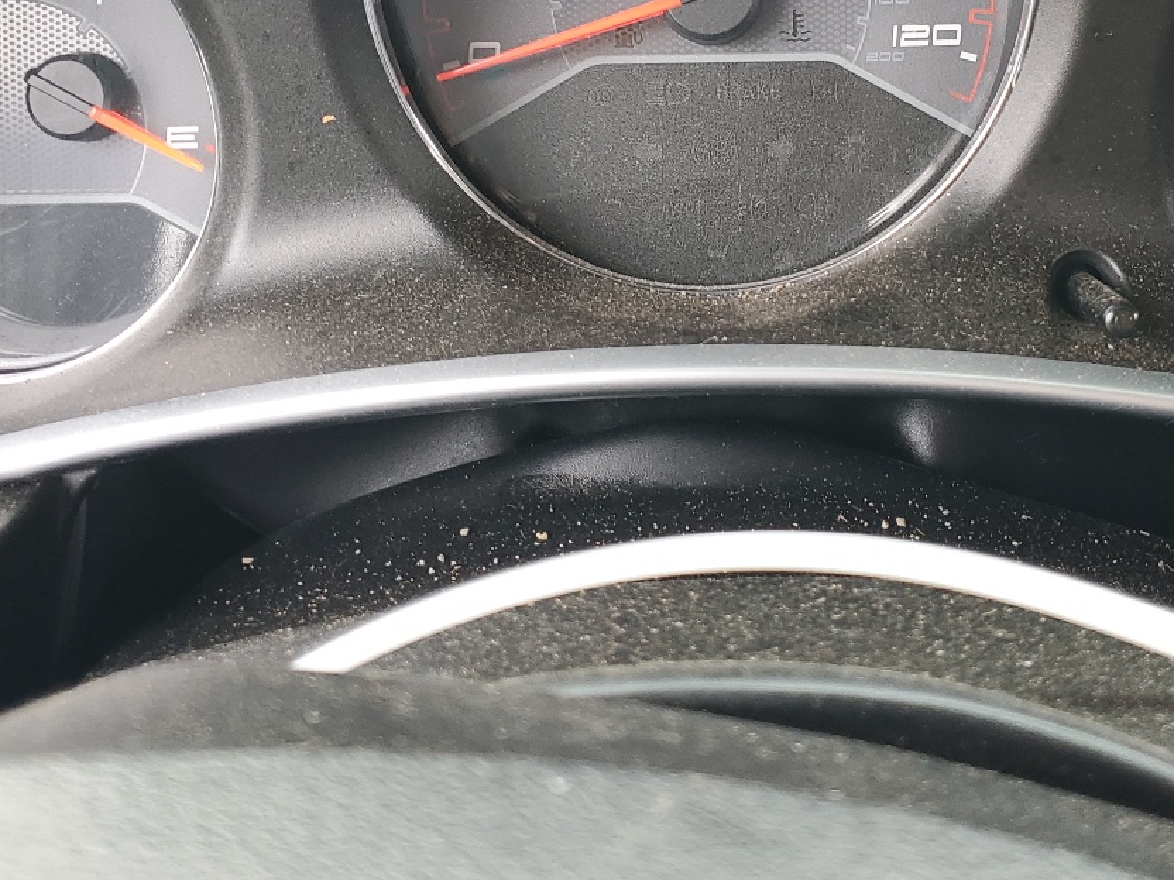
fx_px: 1696
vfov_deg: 28.6
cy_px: 207
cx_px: 825
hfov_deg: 37.6
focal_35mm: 50
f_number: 1.5
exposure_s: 1/60.2
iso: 53
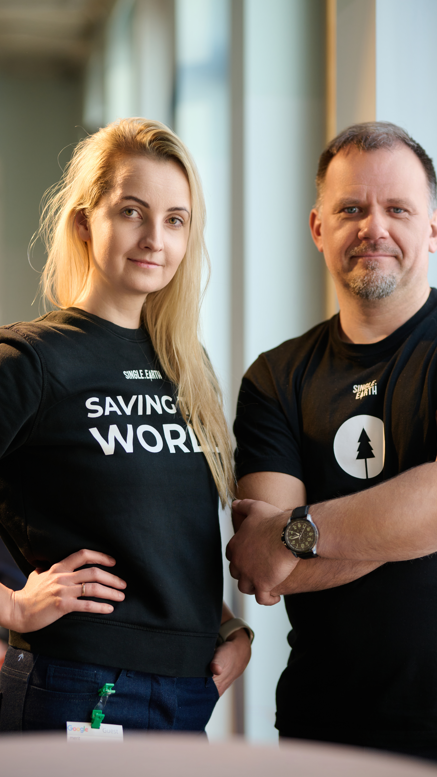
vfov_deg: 23.7
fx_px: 1854
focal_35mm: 90
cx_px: 257
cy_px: 388
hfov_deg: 13.4
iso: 200
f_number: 2
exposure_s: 1/200
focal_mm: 85
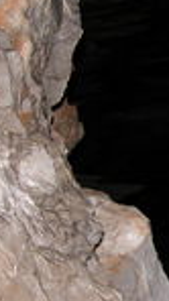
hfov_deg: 10.8
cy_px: 199
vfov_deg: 20.7
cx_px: 330
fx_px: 822
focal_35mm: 103
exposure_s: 1/60
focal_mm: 8.9
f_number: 2.8
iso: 100
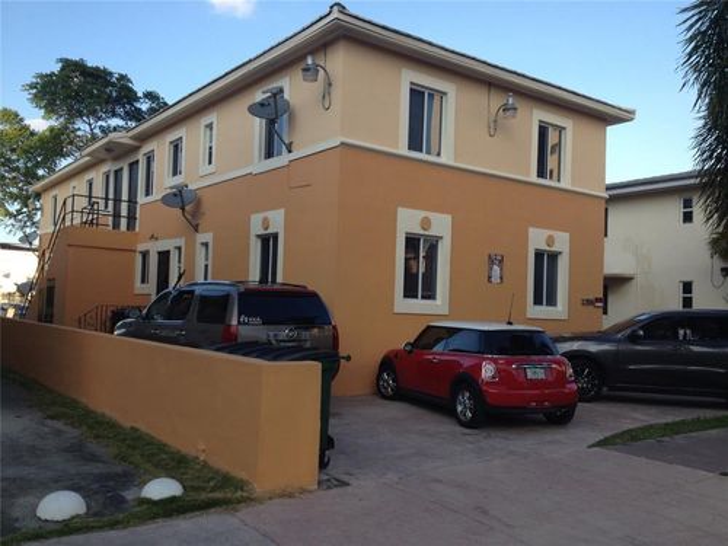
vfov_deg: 40.7
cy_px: 273
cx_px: 364
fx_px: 736
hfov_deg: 52.6
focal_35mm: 35
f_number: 2.4
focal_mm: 4.28
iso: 50
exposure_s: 1/497
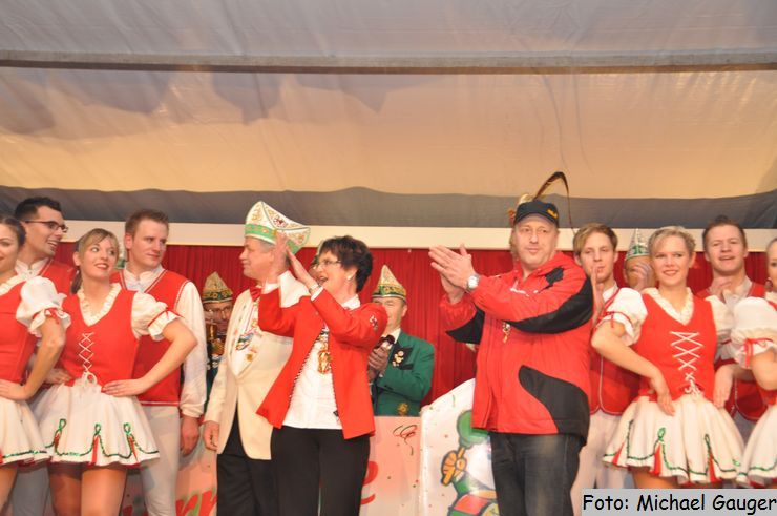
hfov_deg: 35.1
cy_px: 258
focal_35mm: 57
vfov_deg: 23.7
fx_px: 1228
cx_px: 388
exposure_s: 1/60
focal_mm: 38
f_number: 5.6
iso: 640
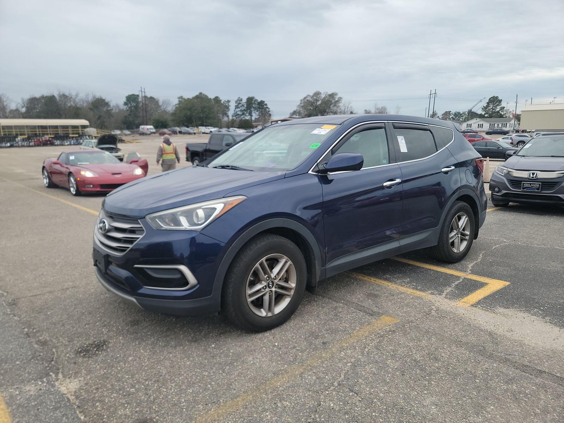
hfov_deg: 71.6
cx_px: 282
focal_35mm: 24
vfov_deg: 56.8
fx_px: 391
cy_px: 212
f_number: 1.8
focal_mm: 6.7
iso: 65
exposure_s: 1/59
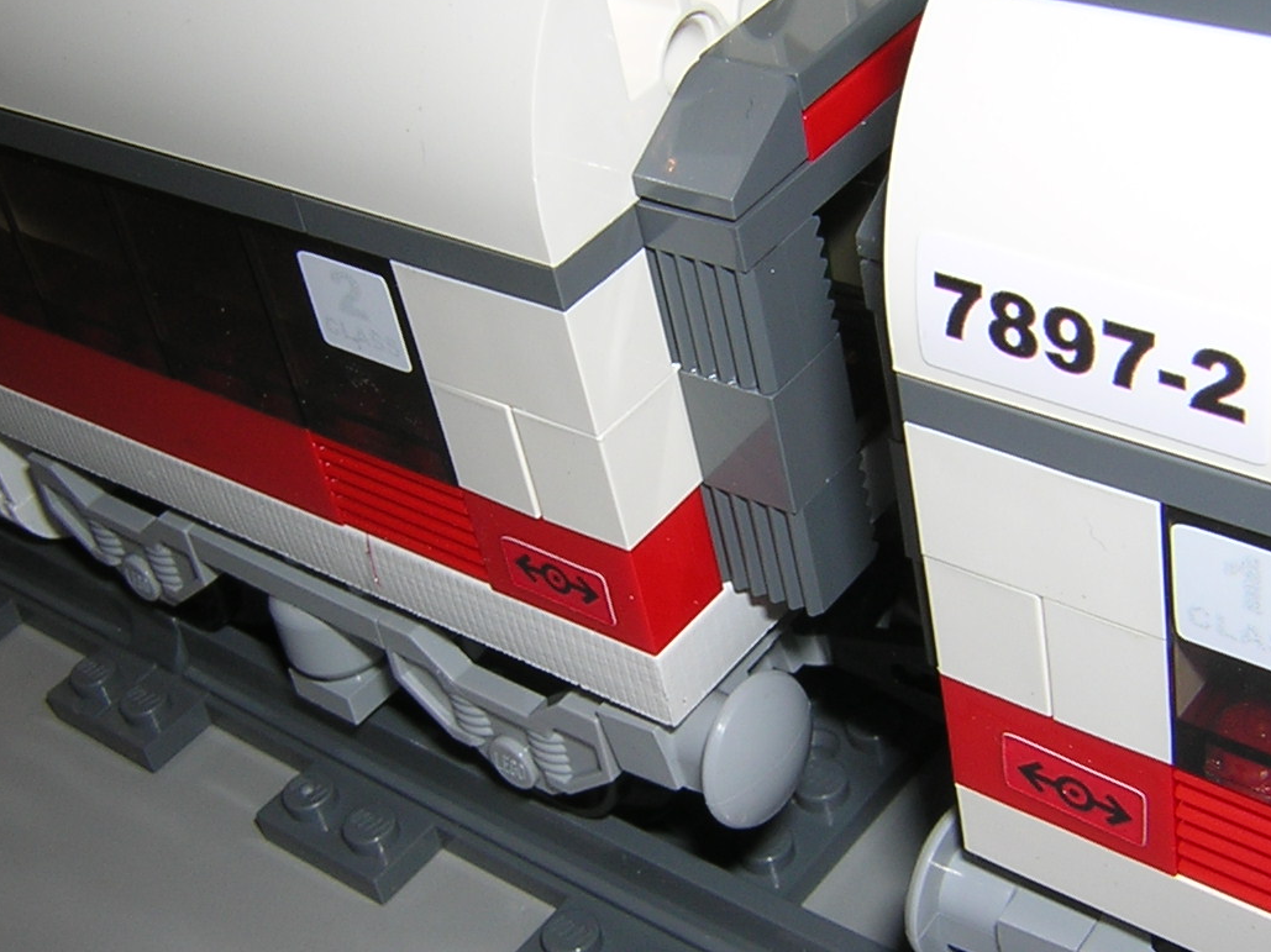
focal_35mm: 56
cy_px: 438
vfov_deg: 26.1
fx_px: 2055
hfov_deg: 34.4
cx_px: 666
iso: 100
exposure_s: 1/60.1
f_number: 5.2
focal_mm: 4.7
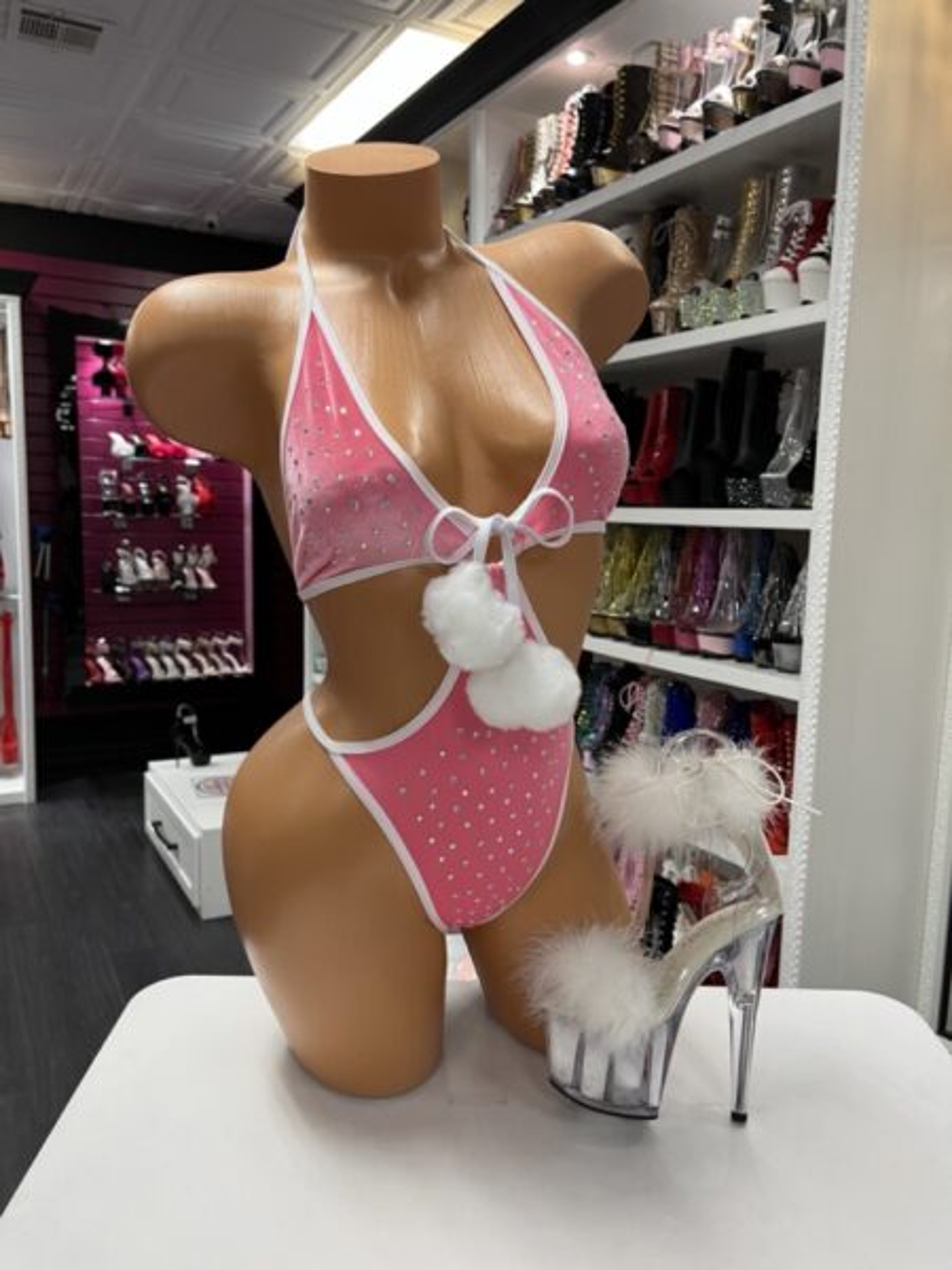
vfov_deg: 67.3
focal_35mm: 26
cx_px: 476
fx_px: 953
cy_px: 635
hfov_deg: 53.1
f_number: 1.6
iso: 100
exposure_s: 1/60
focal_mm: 5.1
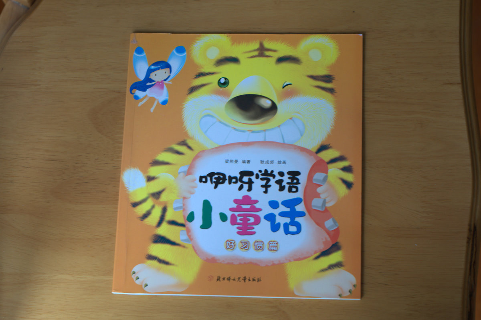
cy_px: 160
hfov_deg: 27.0
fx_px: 1002
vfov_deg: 18.2
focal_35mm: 75
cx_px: 240
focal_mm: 50
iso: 200
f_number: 3.5
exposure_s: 1/50
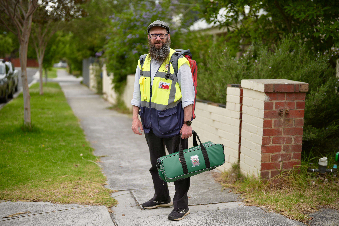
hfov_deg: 39.6
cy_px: 113
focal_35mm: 50
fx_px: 471
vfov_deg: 27.0
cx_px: 170
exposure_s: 1/1600
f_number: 1.4
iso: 100
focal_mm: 50
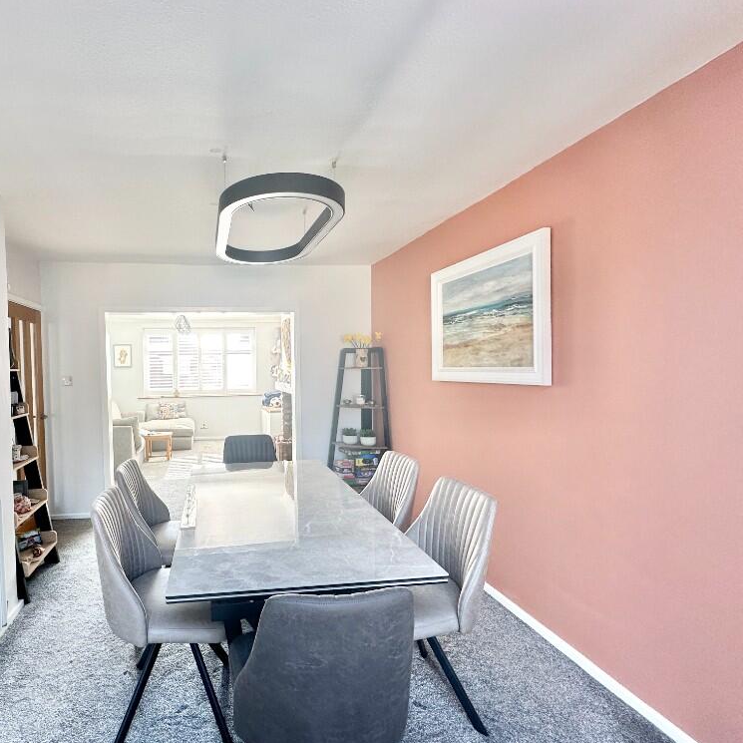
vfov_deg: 84.0
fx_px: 413
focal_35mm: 17
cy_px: 380
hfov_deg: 81.2
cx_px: 248
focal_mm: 2.22
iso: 64
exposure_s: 1/99
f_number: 2.2
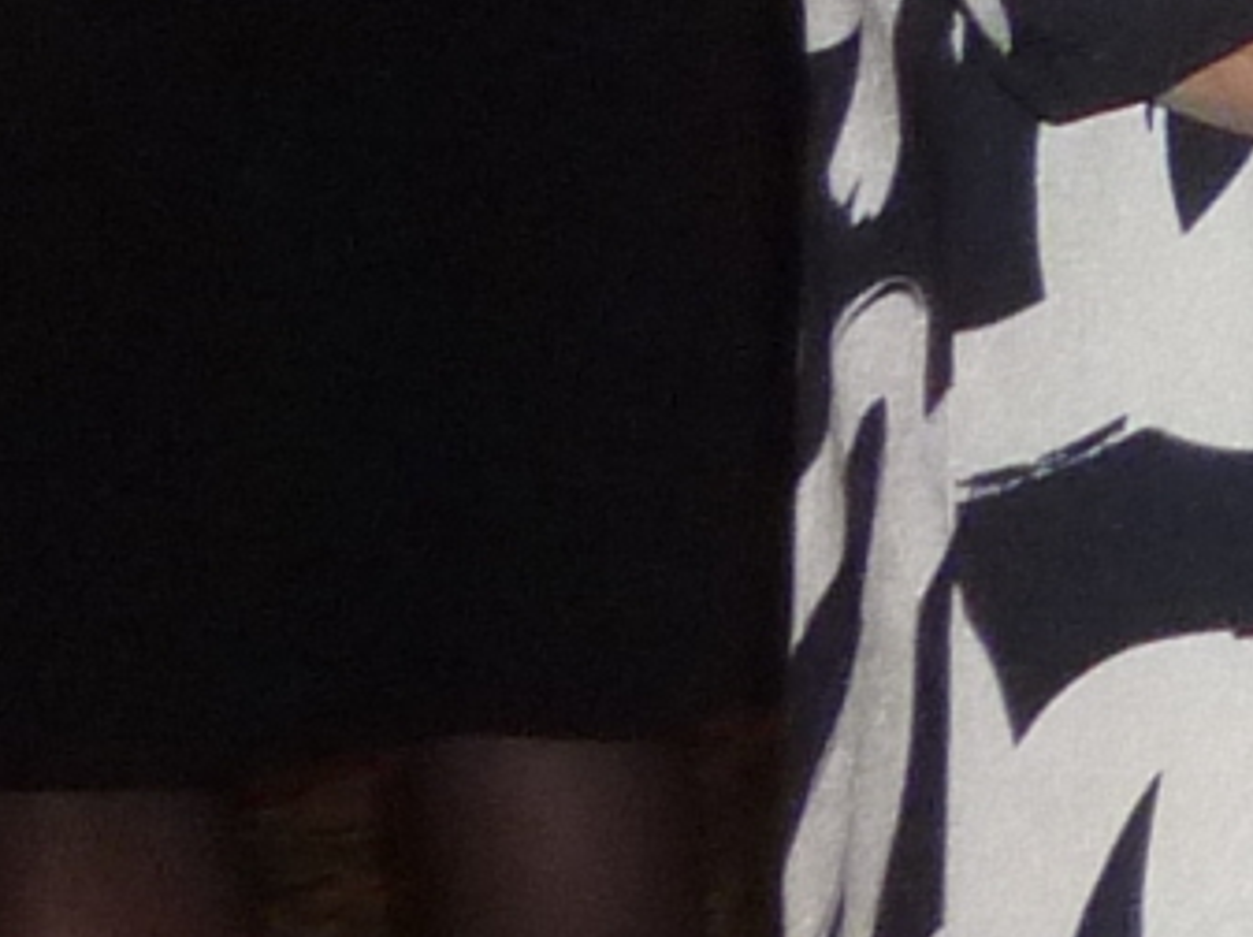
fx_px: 9076
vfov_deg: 5.8
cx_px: 4086
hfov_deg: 6.9
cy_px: -1000
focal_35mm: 251
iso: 160
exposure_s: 1/30
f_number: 2.8
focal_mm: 5.5
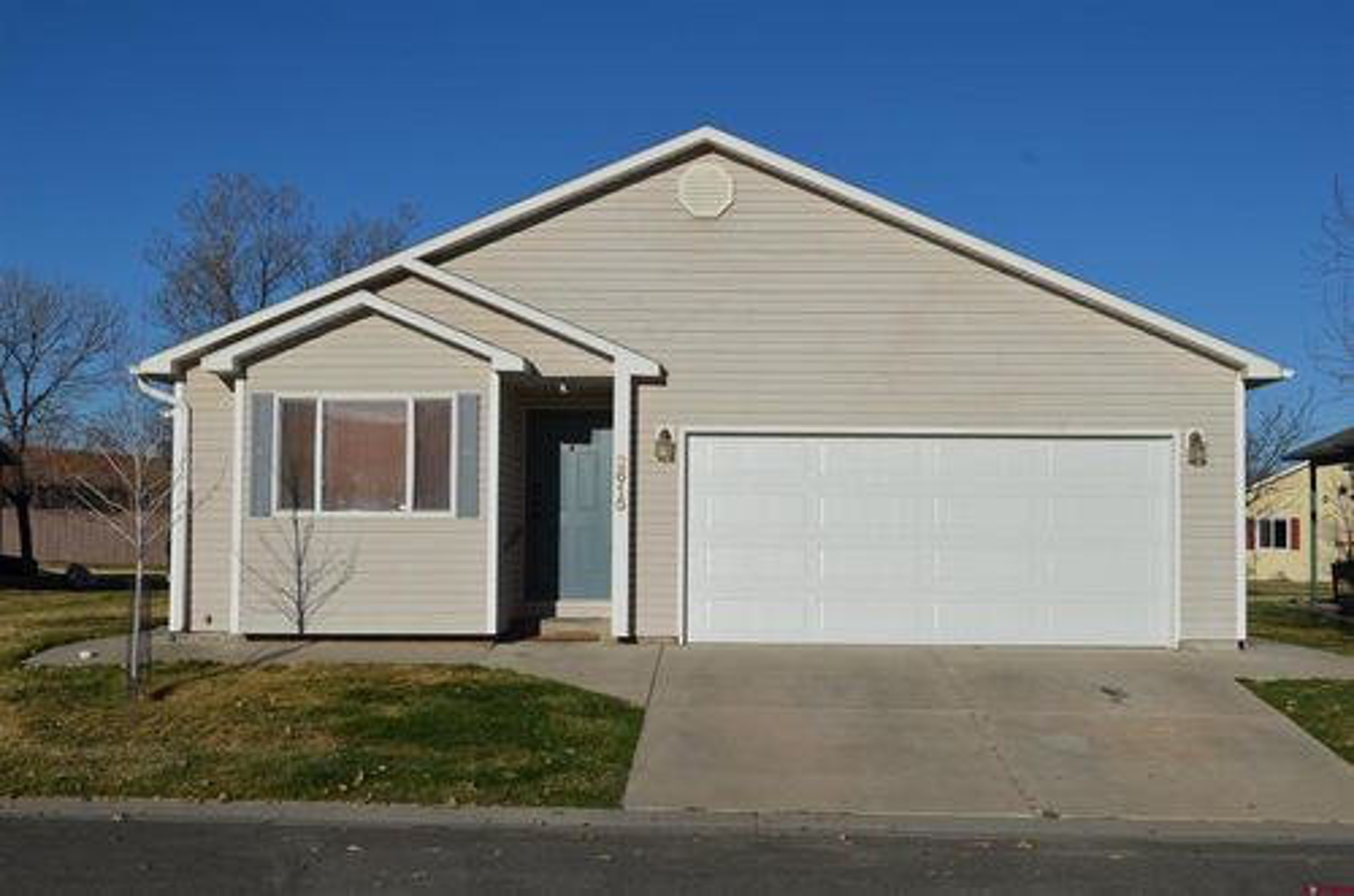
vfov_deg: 27.9
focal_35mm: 48
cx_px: 677
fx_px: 1801
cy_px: 448
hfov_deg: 41.2
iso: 100
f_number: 10
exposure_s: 1/400
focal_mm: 32
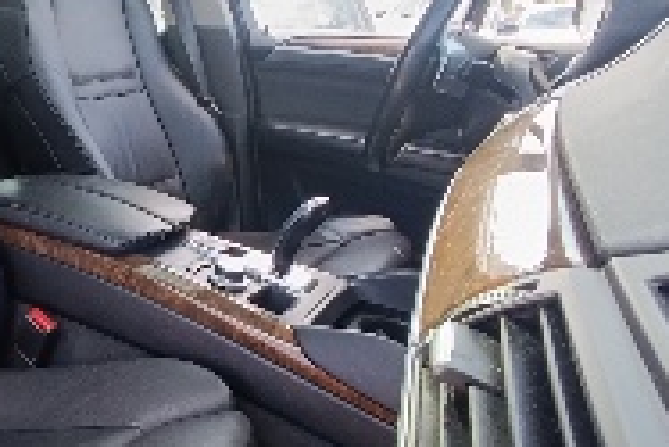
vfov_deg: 36.0
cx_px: 122
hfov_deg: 48.5
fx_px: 688
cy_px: 236
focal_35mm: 37
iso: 100
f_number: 2.2
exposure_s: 1/100
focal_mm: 1.65
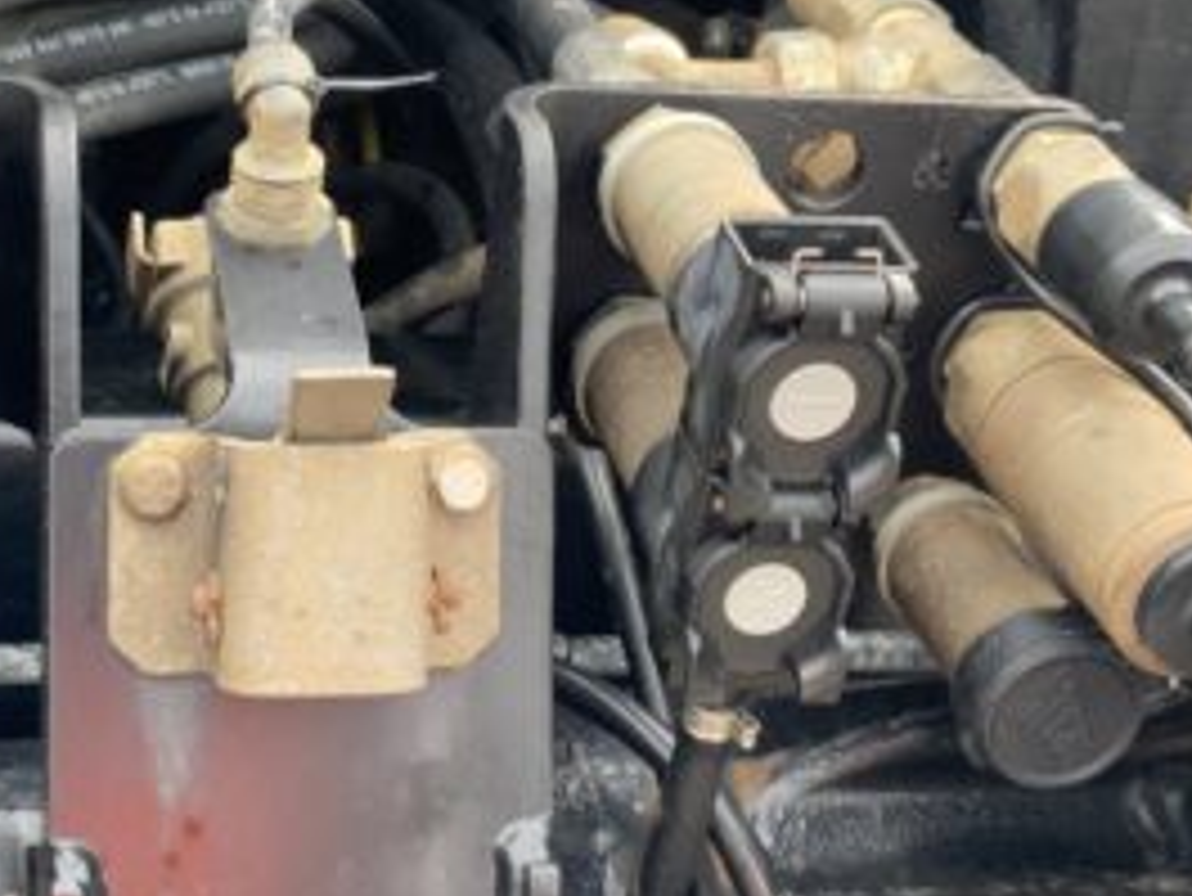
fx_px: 2412
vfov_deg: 21.0
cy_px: 419
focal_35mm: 70
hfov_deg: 27.6
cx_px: 373
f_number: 1.8
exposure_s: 1/122
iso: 40
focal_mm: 3
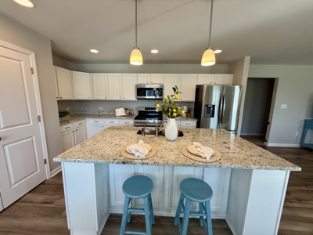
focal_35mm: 14
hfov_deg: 102.1
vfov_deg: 85.7
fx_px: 127
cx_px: 156
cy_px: 118
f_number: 2.2
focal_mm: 2.22
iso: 125
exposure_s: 1/120
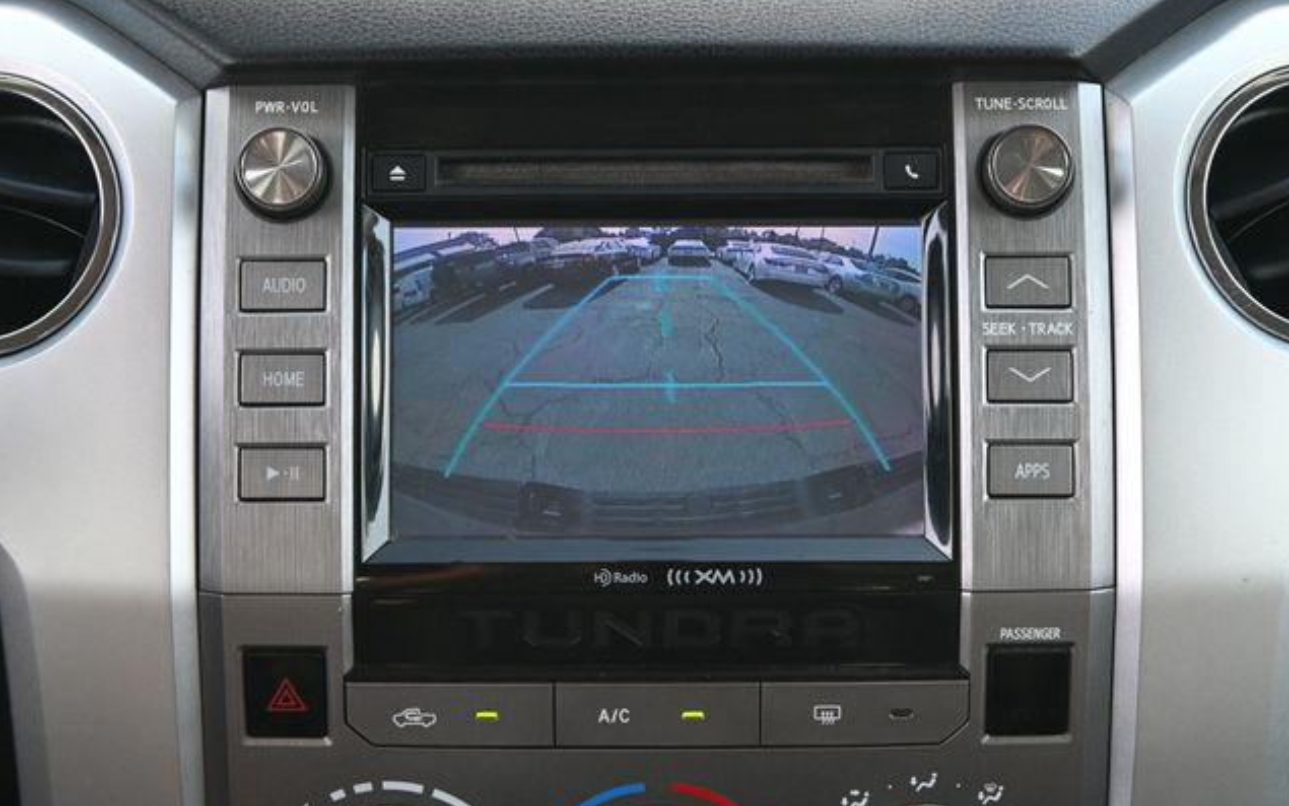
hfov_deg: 26.8
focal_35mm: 77
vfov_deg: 16.9
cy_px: 410
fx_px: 2705
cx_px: 646
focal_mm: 50
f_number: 6.3
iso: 1000
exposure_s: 1/125
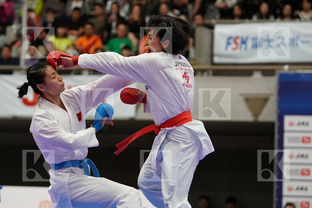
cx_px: 156
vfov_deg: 7.6
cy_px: 104
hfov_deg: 11.4
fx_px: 1569
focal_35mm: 181
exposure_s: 1/1000
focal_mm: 121
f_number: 2.8
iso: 4000
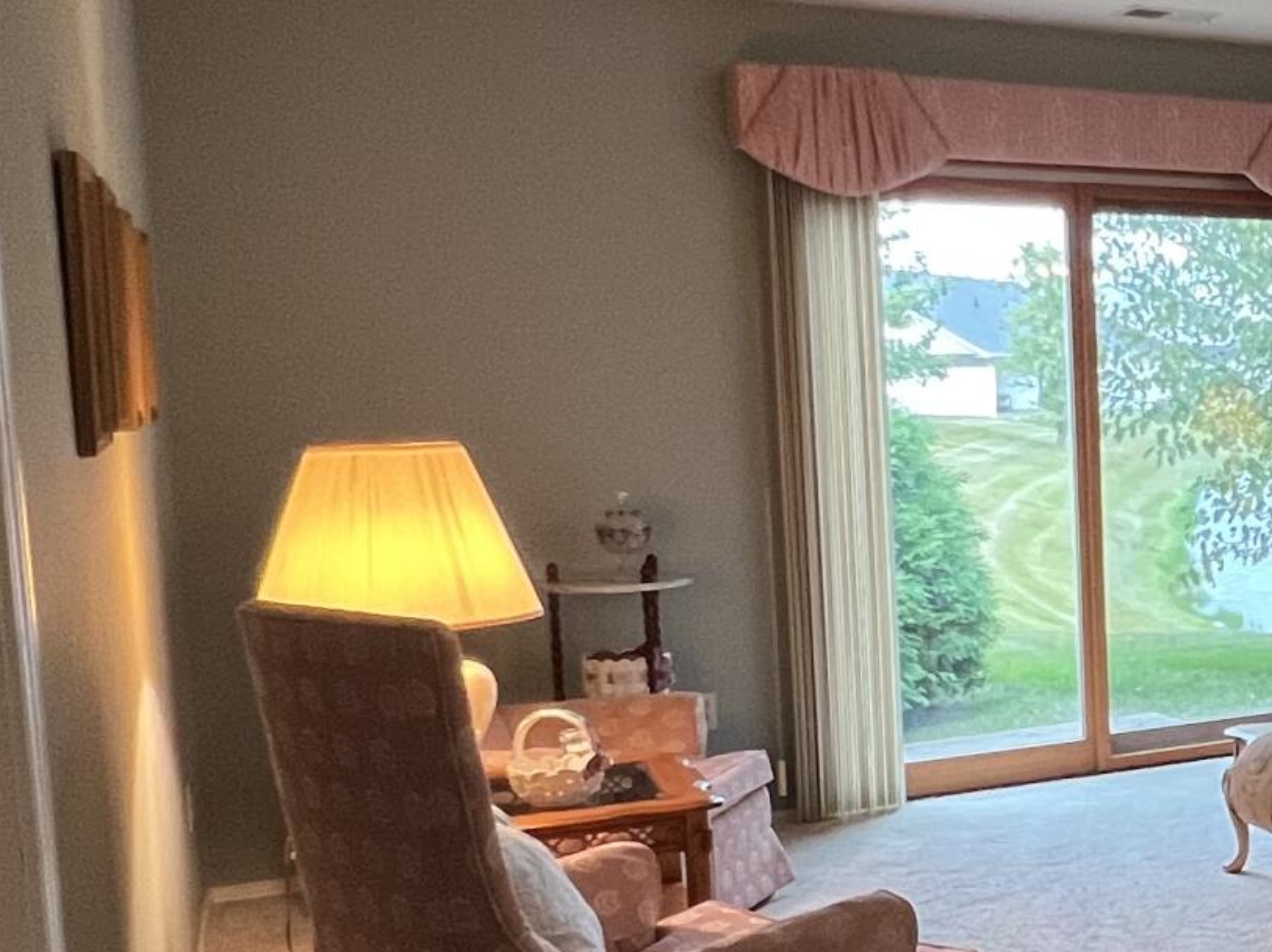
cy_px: 533
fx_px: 1763
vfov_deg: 30.2
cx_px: 1665
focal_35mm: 48
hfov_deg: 30.8
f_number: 1.8
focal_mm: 1.57
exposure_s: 1/60
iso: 250
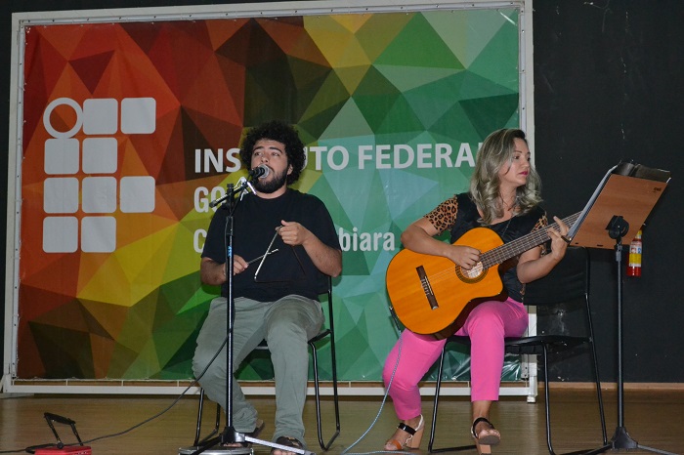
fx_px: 1424
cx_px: 342
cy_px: 228
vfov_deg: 18.2
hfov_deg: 27.0
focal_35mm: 75
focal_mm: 50
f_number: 5.6
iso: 3200
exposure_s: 1/60
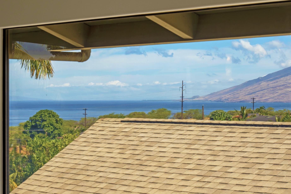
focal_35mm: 102
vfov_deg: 13.4
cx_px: 146
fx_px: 825
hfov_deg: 20.0
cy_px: 97
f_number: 8
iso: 100
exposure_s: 1/80
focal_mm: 68
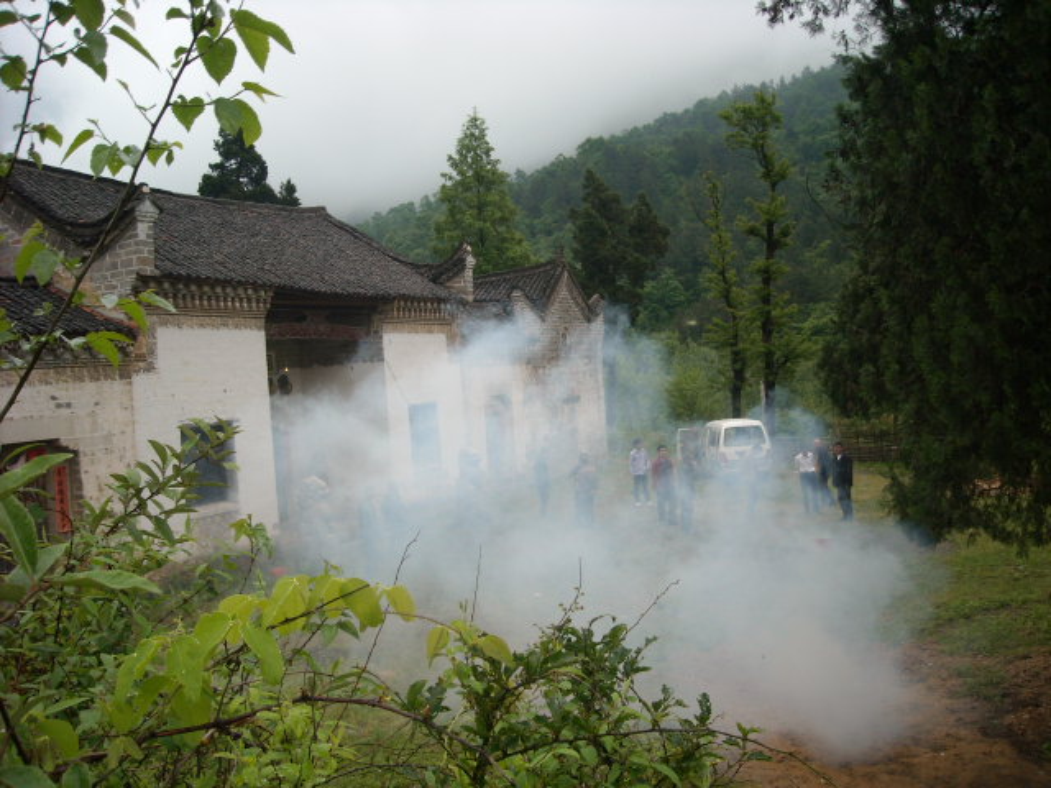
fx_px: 1063
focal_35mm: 35
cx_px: 526
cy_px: 394
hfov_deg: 52.6
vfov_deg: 40.7
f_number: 5.6
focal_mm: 5.7
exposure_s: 1/218
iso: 64
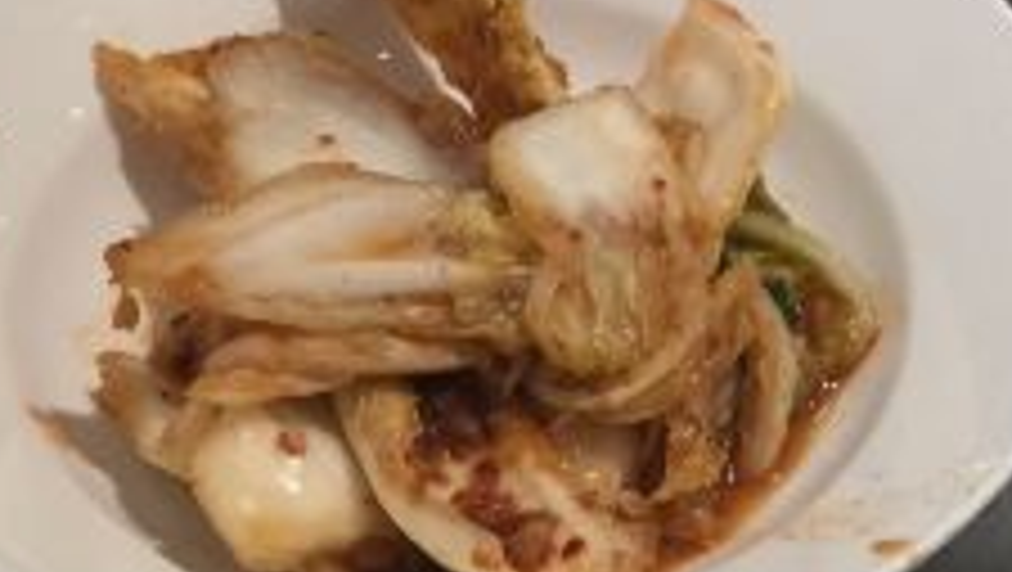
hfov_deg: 20.2
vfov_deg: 11.0
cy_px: 930
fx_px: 2820
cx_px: 729
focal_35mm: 105
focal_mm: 3.3
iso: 100
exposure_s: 1/33
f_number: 2.4
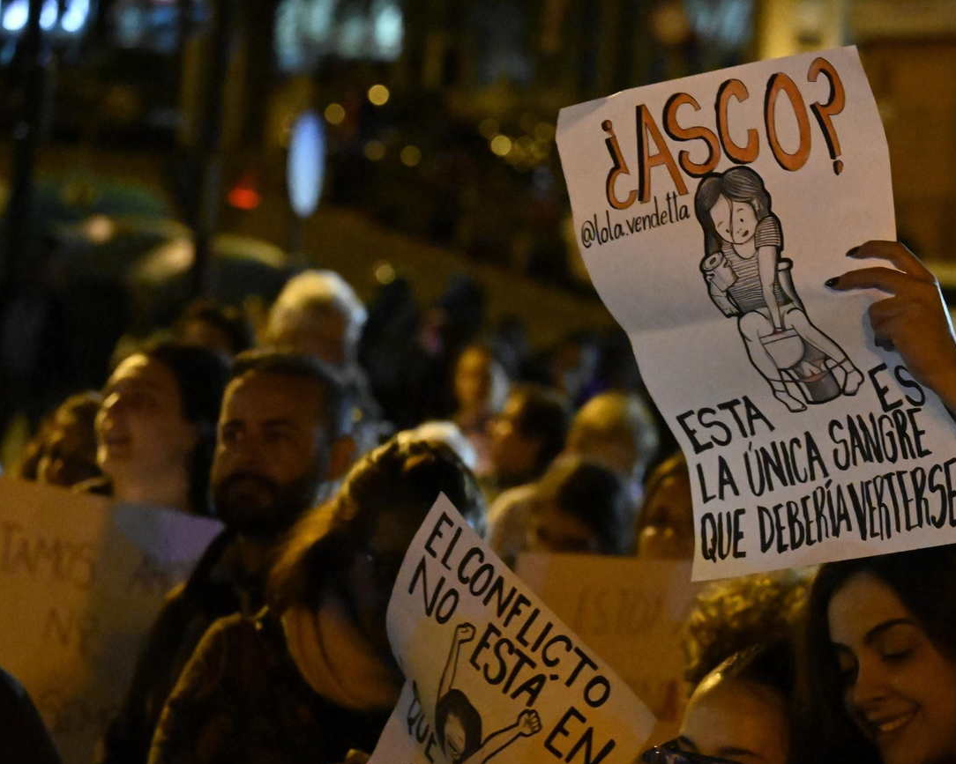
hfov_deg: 7.4
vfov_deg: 6.0
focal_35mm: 260
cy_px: 463
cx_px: 661
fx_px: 7347
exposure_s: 1/160
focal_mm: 125
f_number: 6.3
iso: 20000
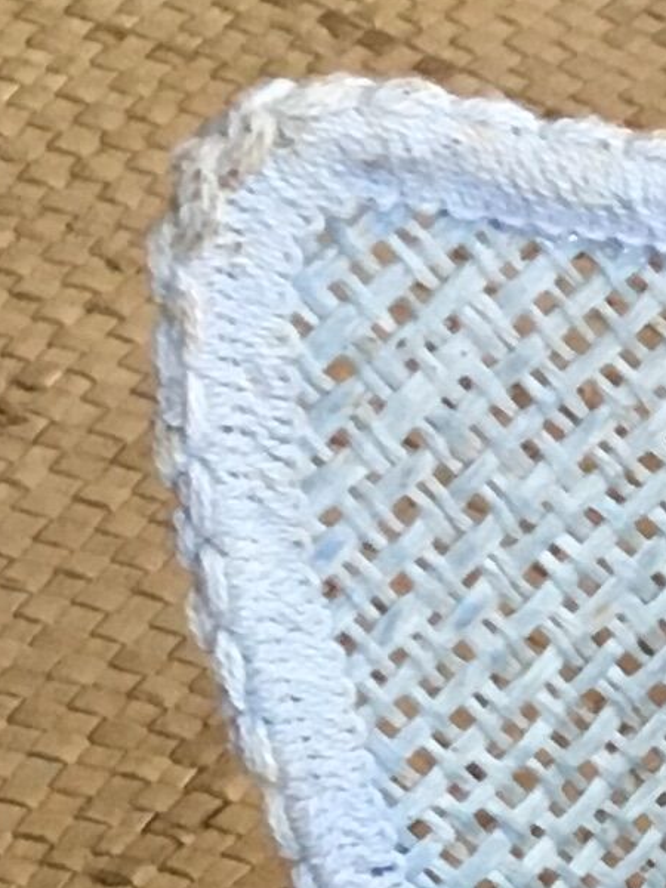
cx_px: 2010
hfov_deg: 6.9
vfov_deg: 9.2
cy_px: 2019
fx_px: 5002
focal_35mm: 195
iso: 160
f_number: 2.2
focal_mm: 4.15
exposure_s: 1/33
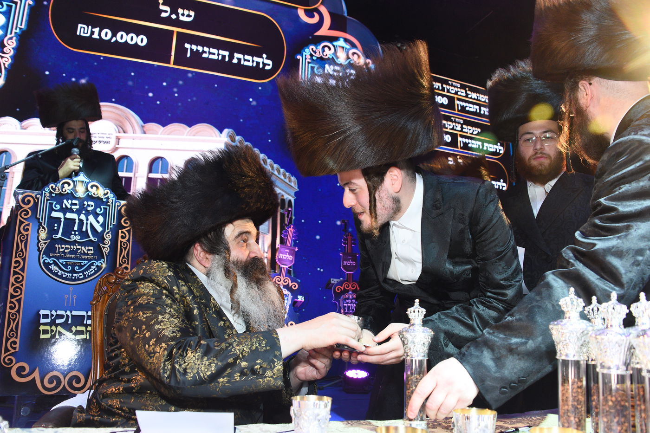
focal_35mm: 28
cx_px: 325
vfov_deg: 46.4
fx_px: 505
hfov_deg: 65.5
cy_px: 216
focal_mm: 28
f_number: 5.6
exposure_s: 1/100
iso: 1600
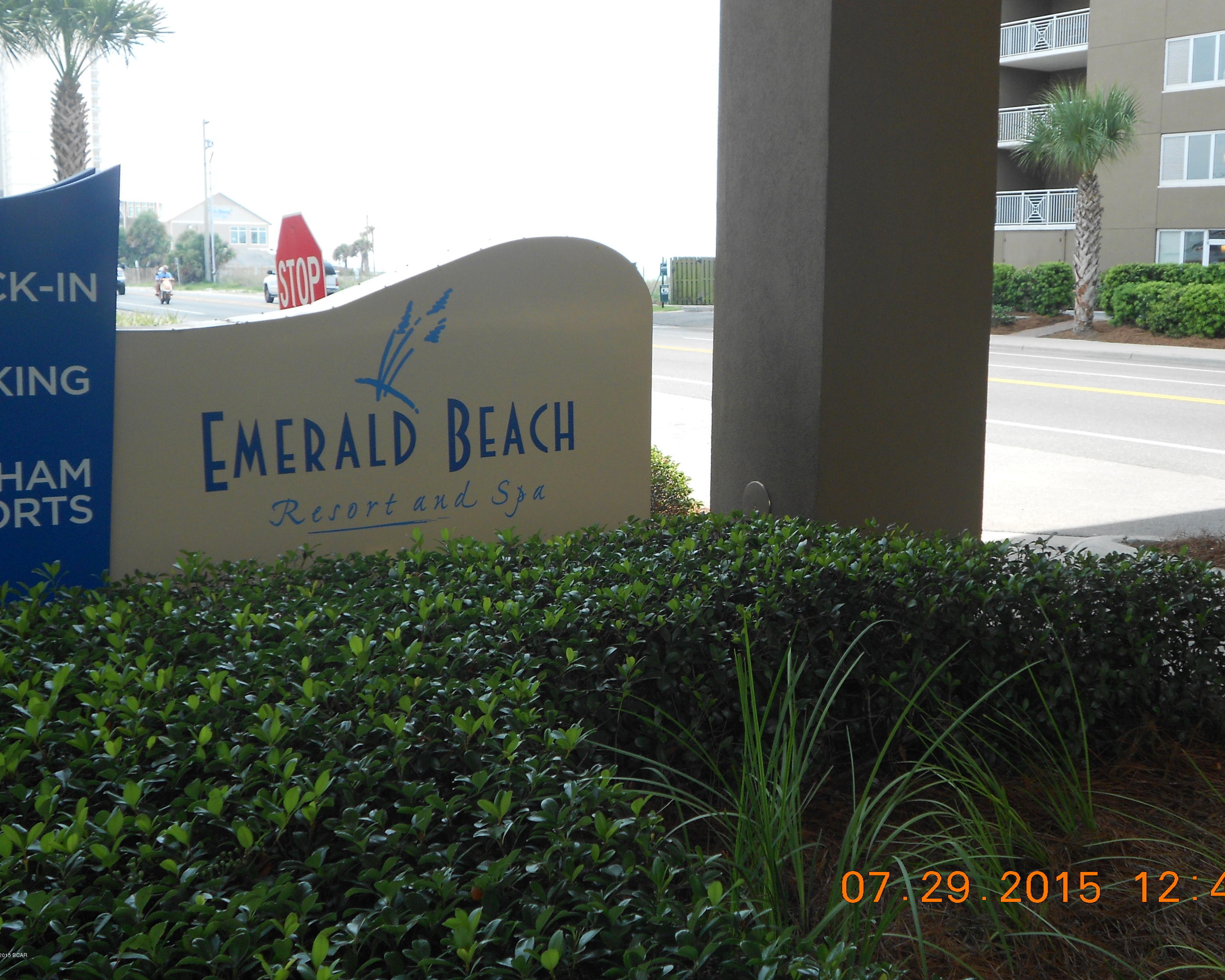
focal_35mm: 39
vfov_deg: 38.2
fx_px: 1414
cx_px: 654
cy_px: 490
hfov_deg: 46.8
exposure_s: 1/160
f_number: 3.9
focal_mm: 6.7
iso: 80
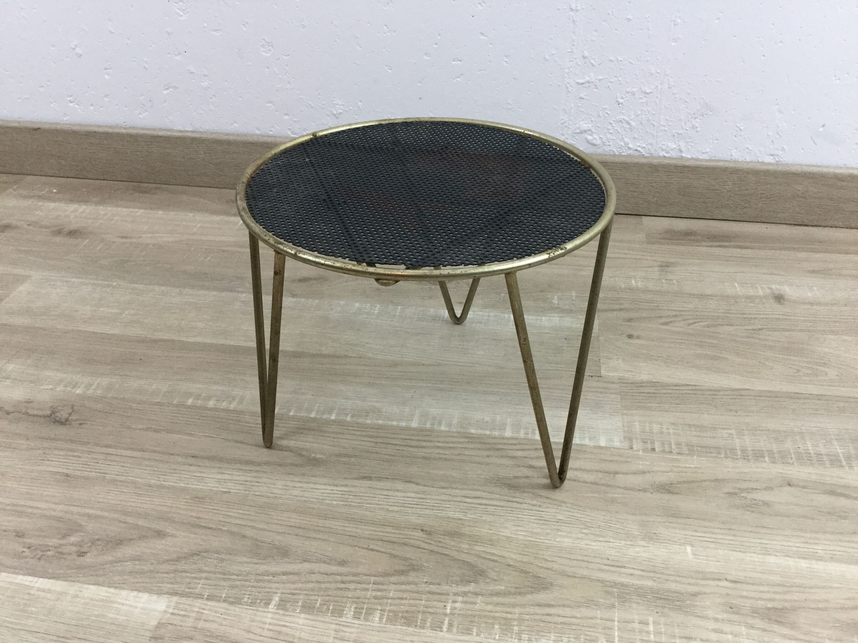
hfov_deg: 58.4
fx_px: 768
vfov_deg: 45.4
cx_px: 429
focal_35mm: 31
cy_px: 322
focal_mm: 3.3
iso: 64
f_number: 2.4
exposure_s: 1/33
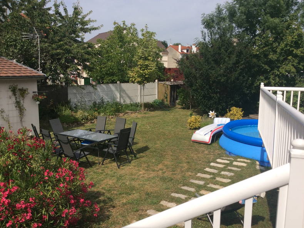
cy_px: 114
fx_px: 281
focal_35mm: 32
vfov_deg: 44.1
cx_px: 152
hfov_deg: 56.8
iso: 32
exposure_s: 1/2203
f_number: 2.4
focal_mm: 3.3
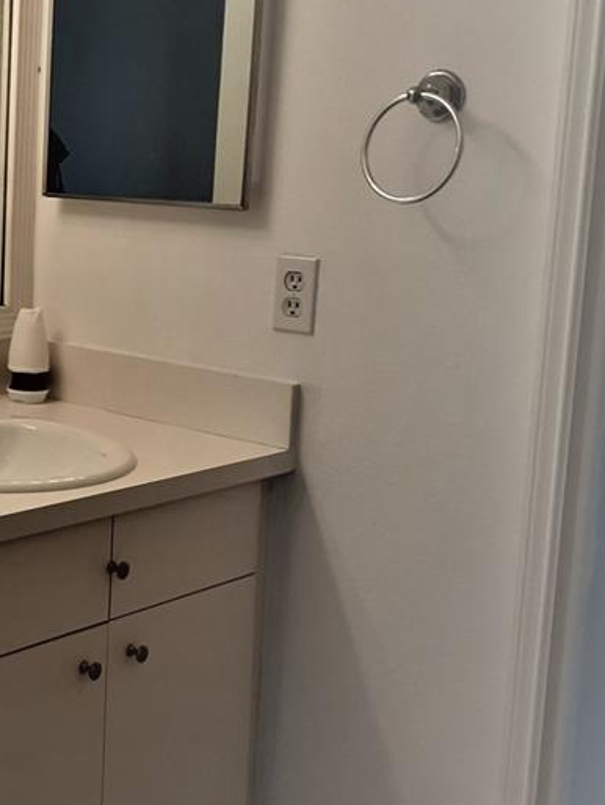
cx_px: -72
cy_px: 376
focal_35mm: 63
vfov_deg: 30.7
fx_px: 1467
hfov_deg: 22.0
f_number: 1.9
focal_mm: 3.6
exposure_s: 1/60
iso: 40
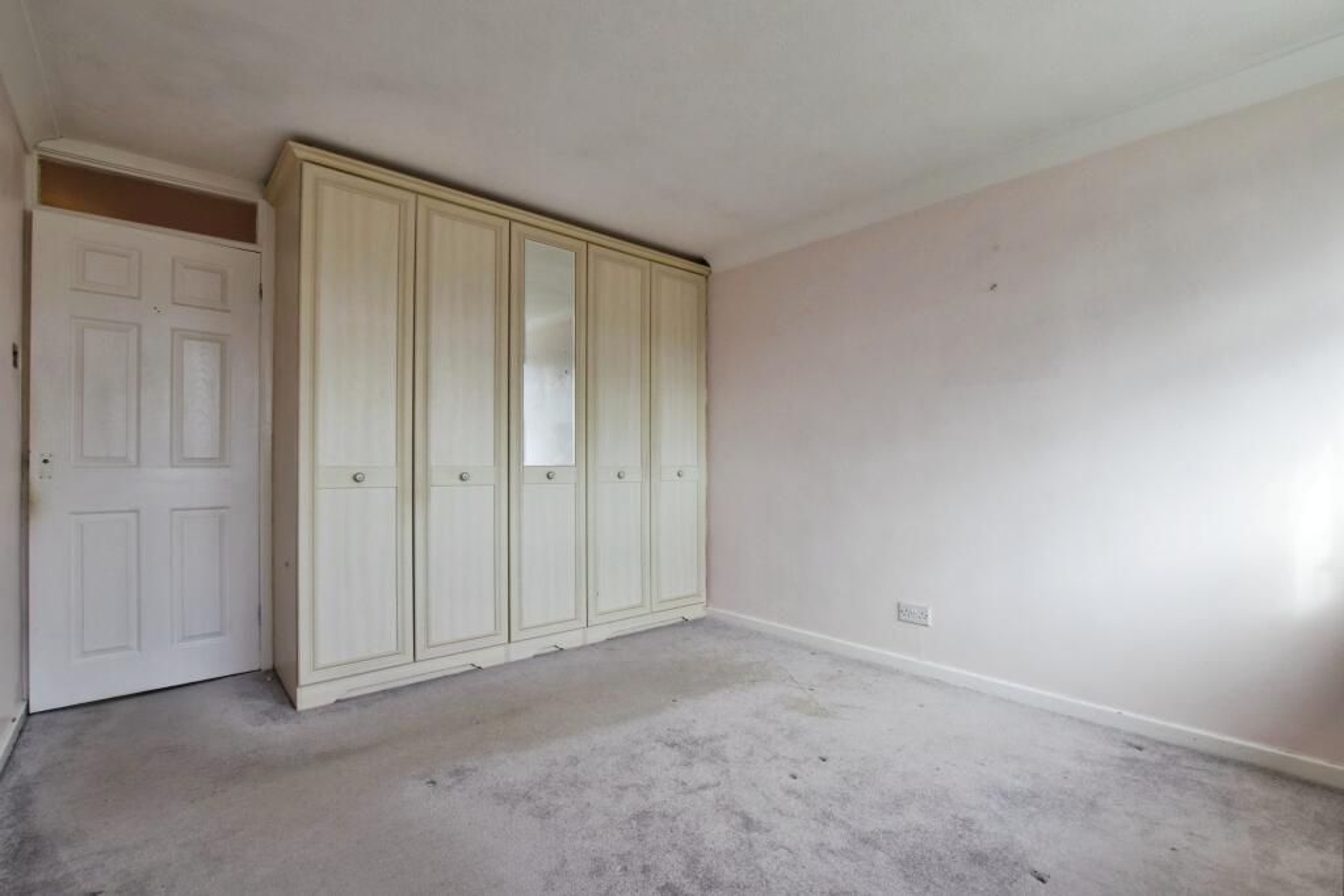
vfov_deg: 77.3
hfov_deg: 100.4
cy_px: 448
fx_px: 560
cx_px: 672
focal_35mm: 15
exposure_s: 1/125
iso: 640
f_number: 8
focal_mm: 10
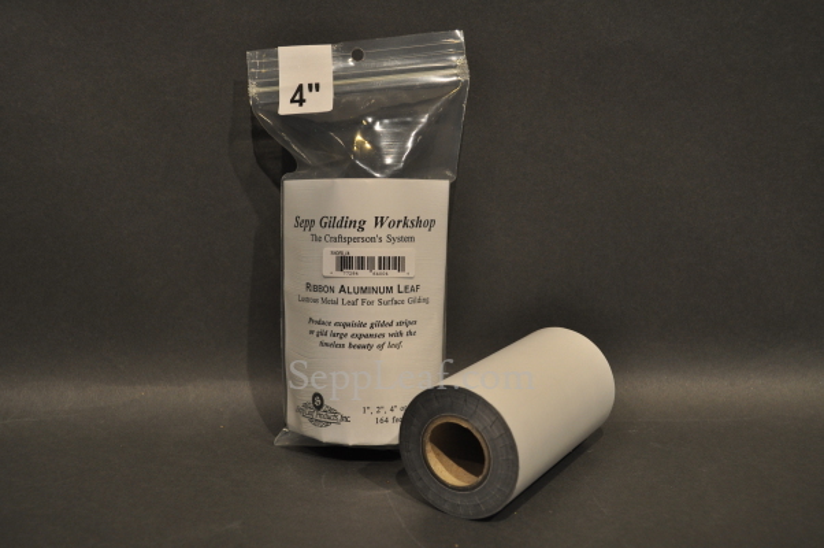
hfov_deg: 49.6
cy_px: 274
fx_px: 892
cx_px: 412
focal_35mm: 39
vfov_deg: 34.1
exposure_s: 1/125
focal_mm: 26
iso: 400
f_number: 5.6
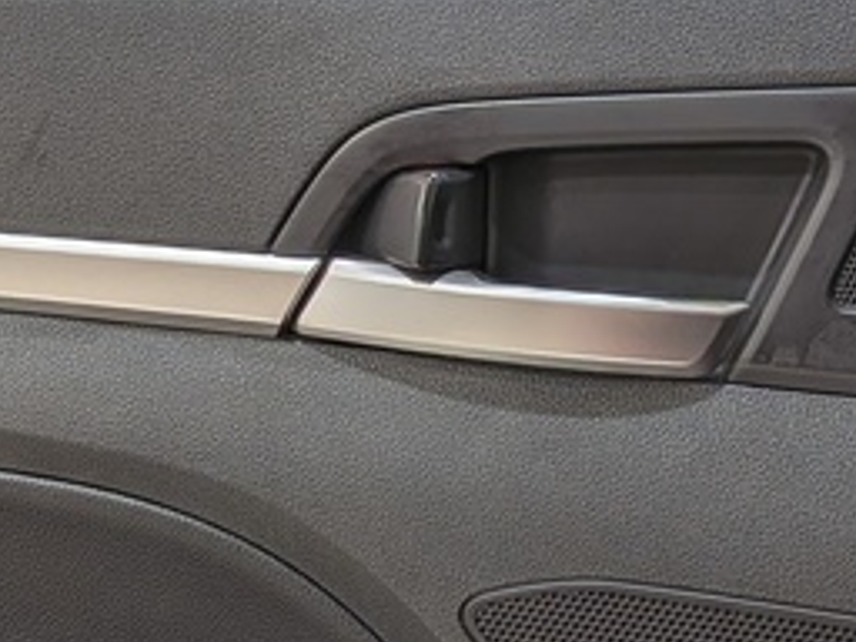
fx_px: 2374
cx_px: 288
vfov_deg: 14.7
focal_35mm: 96
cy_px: 853
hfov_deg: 20.4
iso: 54
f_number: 1.7
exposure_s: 1/50
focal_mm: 4.53
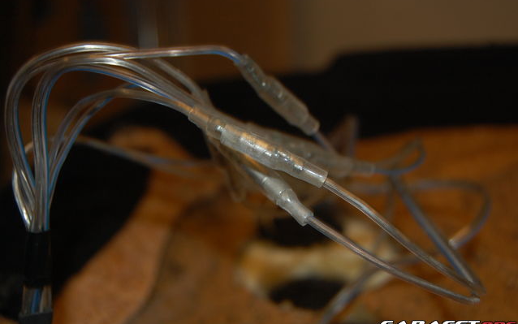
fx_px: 692
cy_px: 161
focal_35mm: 49
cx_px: 259
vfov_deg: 26.4
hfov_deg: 41.0
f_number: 4.5
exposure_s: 1/60
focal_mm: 32
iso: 400
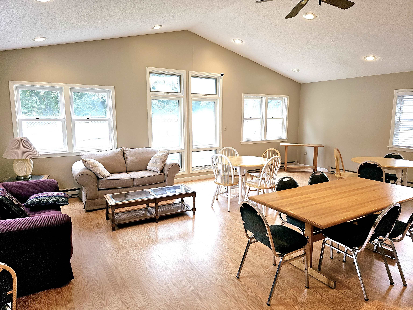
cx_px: 206
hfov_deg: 73.9
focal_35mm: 23
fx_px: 274
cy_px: 155
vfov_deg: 58.9
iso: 20
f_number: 1.7
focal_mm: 6.3
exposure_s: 1/60.2
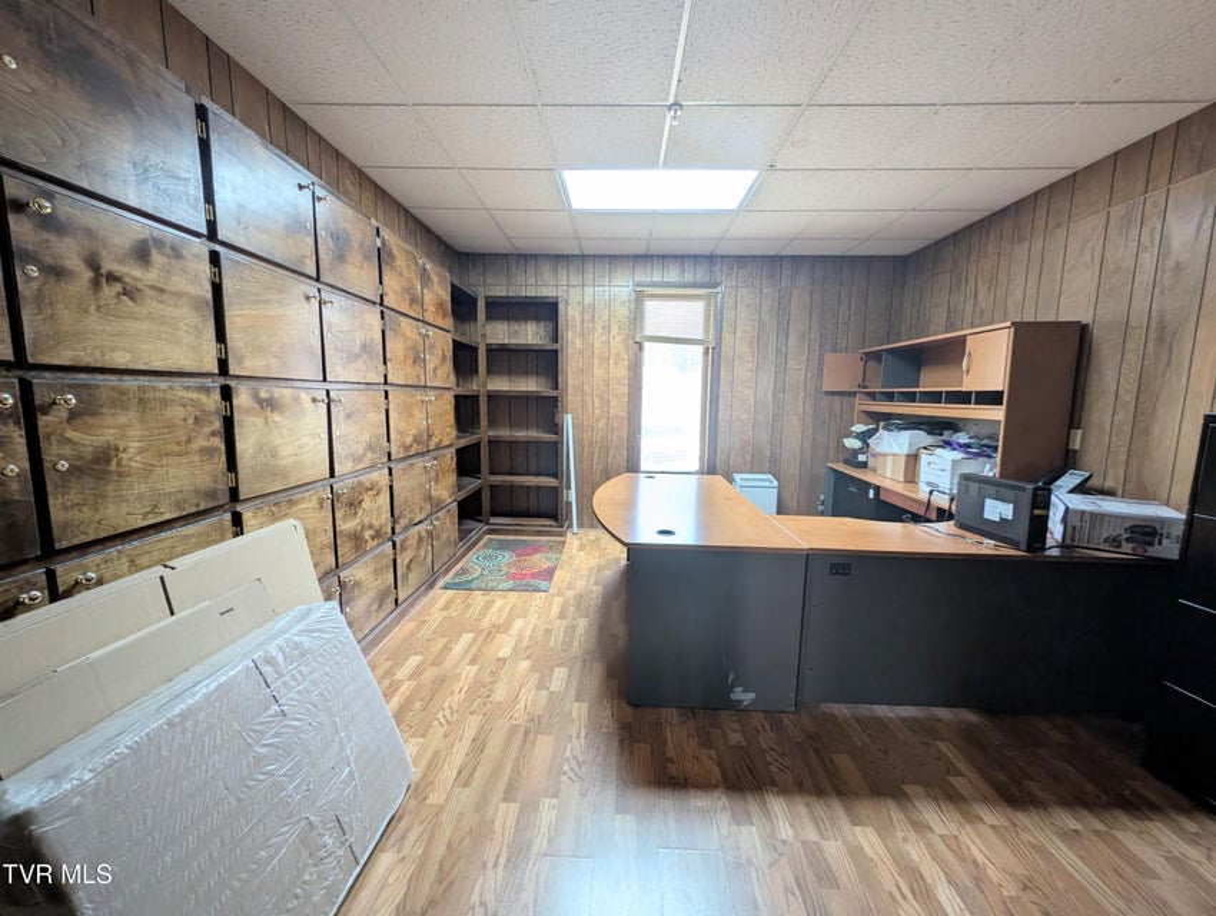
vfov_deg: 94.6
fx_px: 422
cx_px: 608
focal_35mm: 12
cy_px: 458
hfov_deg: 110.5
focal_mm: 2.23
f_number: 1.95
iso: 161
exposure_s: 1/24
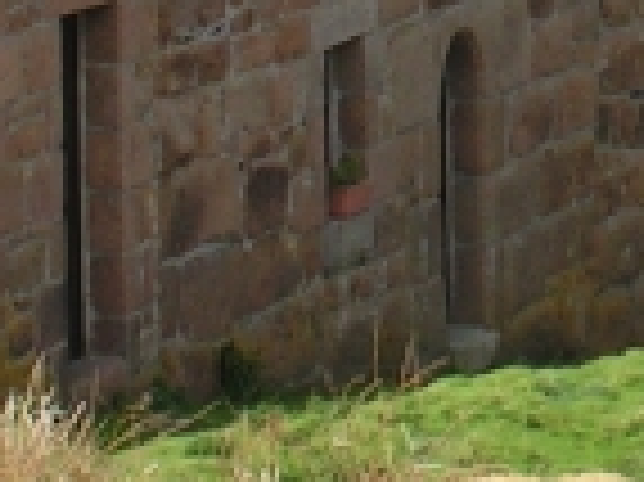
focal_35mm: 404
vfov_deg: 3.6
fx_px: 7510
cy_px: -631
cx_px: 1144
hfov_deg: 4.9
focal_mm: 12.1
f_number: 5.6
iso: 50
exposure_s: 1/200
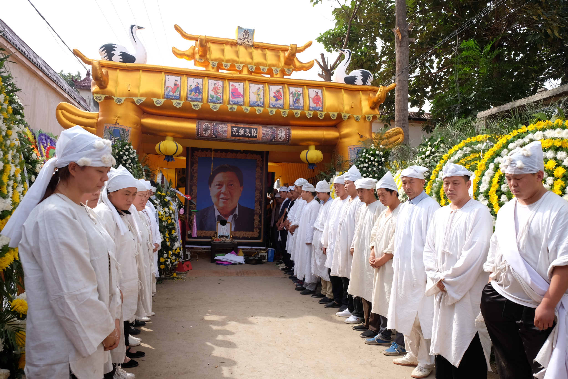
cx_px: 284
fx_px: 426
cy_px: 190
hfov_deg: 67.4
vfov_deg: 47.9
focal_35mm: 27
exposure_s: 1/220
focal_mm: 18
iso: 200
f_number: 5.6
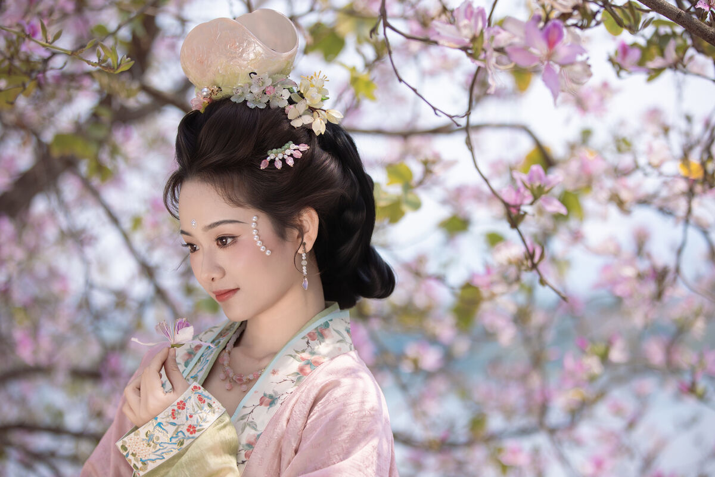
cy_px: 238
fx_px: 1688
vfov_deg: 16.1
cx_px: 358
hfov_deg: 23.9
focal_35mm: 85
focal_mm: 85
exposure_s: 1/1250
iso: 100
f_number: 2.8
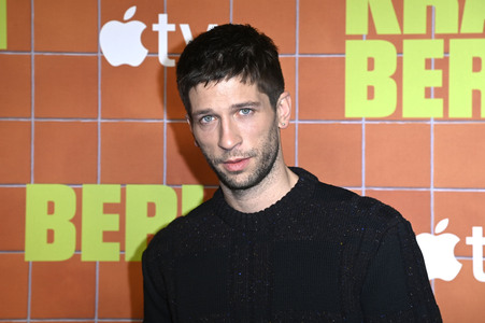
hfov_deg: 22.2
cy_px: 162
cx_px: 242
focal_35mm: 92
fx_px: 1239
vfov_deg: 14.8
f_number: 5.6
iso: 800
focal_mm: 92
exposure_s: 1/250
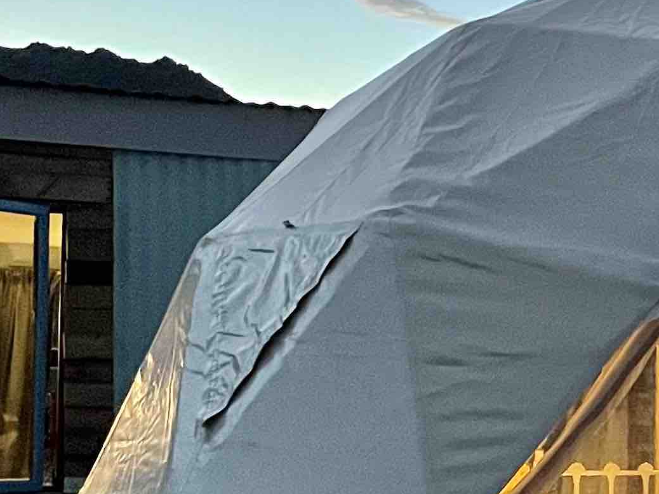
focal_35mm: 101
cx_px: 964
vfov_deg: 14.4
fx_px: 1922
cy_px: 484
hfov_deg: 17.6
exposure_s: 1/40
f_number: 1.6
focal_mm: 4.2
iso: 640
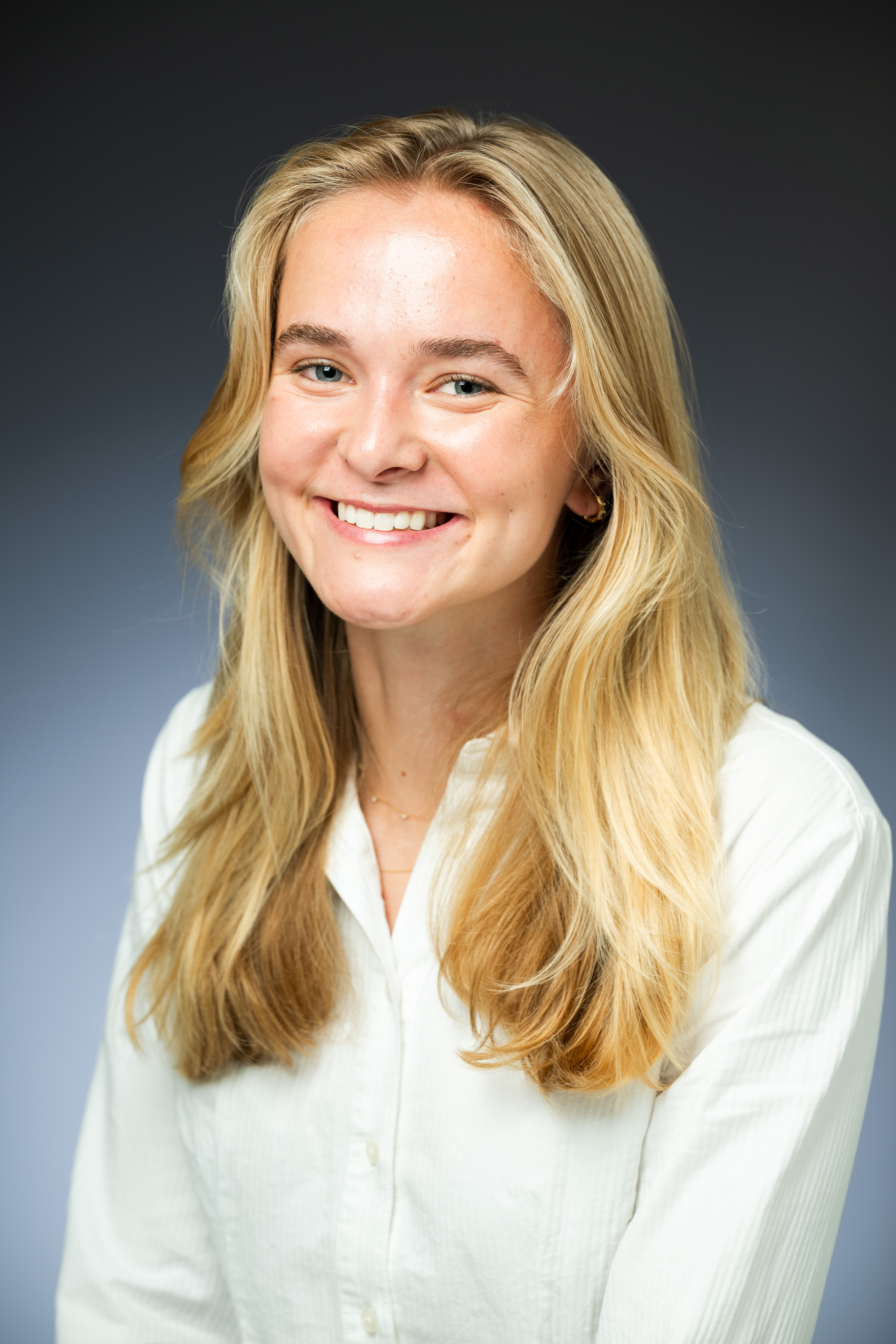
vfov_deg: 17.1
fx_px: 4480
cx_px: 448
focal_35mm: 120
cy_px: 672
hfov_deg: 11.4
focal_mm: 120
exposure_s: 1/200
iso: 100
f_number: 5
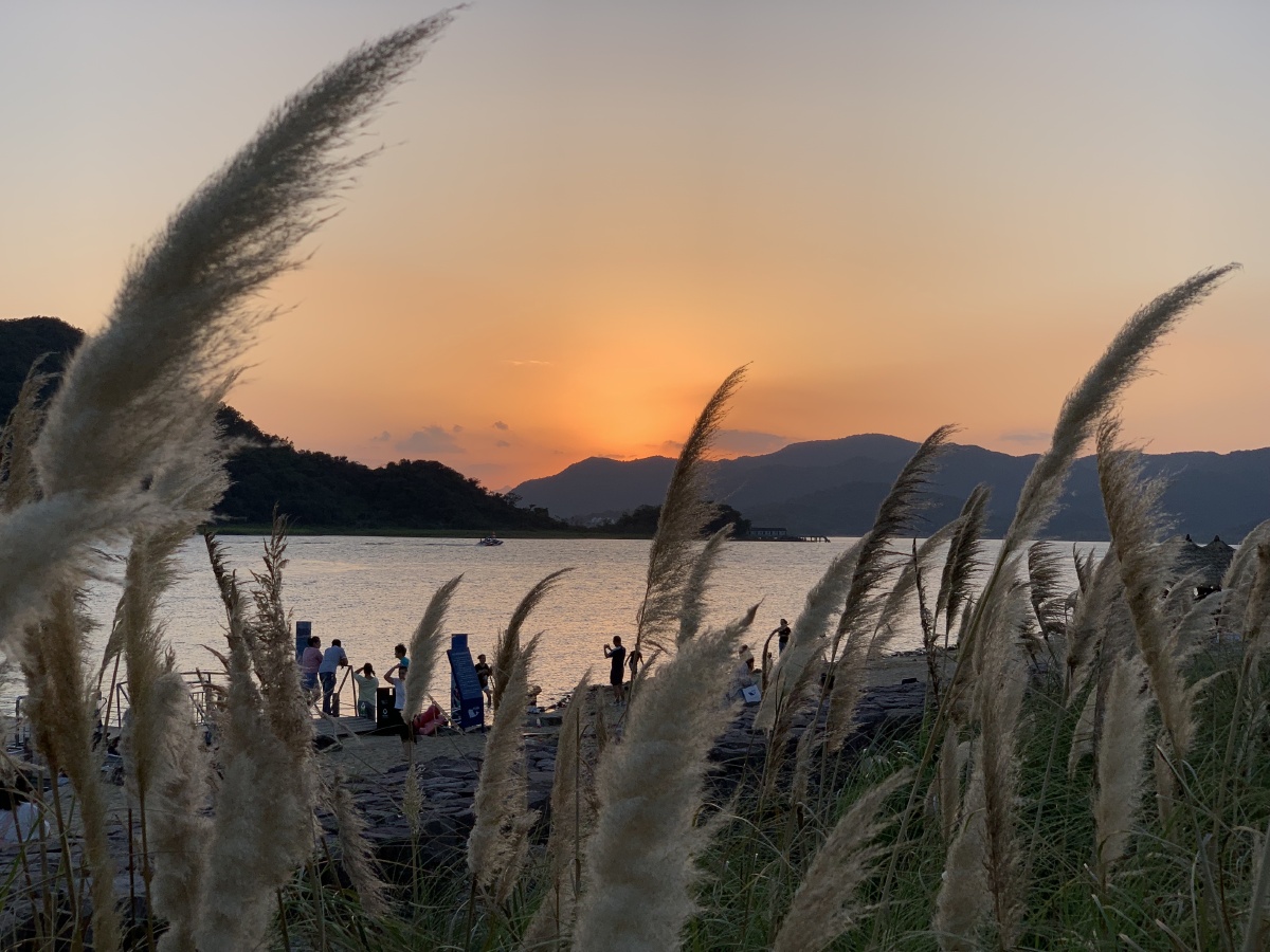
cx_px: 635
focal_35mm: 52
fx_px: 1908
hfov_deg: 36.8
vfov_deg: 28.0
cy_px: 476
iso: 16
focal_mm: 6
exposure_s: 1/466
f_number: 2.4
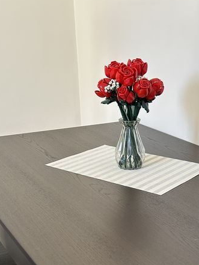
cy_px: 234
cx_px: 135
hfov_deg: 24.7
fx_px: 452
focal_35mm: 59
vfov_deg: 31.3
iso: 64
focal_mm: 5.7
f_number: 1.5
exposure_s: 1/121
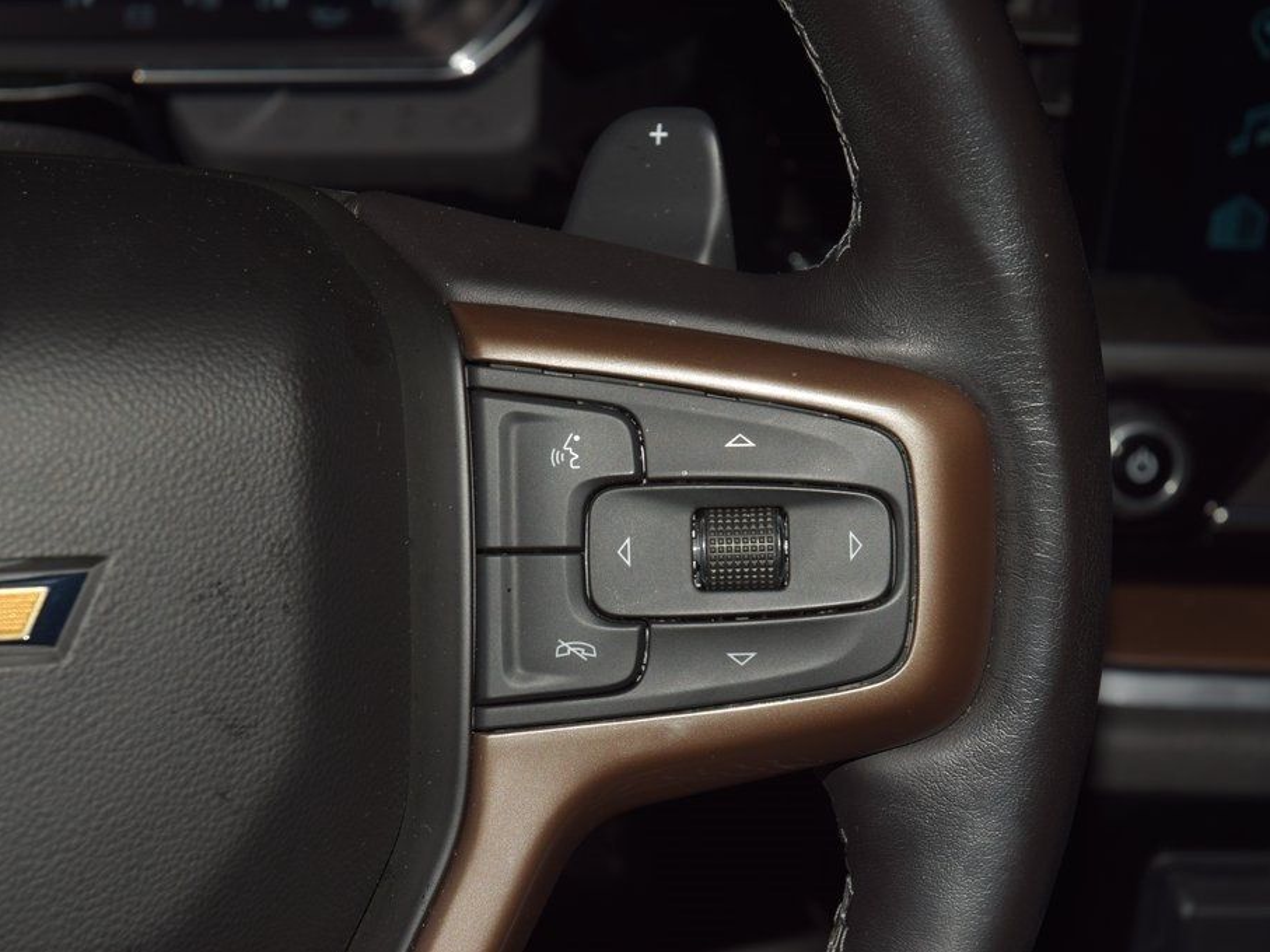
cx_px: 668
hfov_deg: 17.3
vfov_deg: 13.0
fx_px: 4182
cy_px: 477
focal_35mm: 114
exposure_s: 1/125
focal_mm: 70
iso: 100
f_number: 8
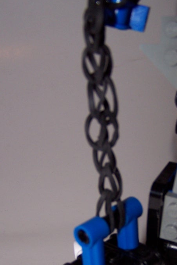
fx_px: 516
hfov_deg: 19.4
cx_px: 120
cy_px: 206
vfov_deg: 28.3
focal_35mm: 70
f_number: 2.8
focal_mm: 6.3
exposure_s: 1/60
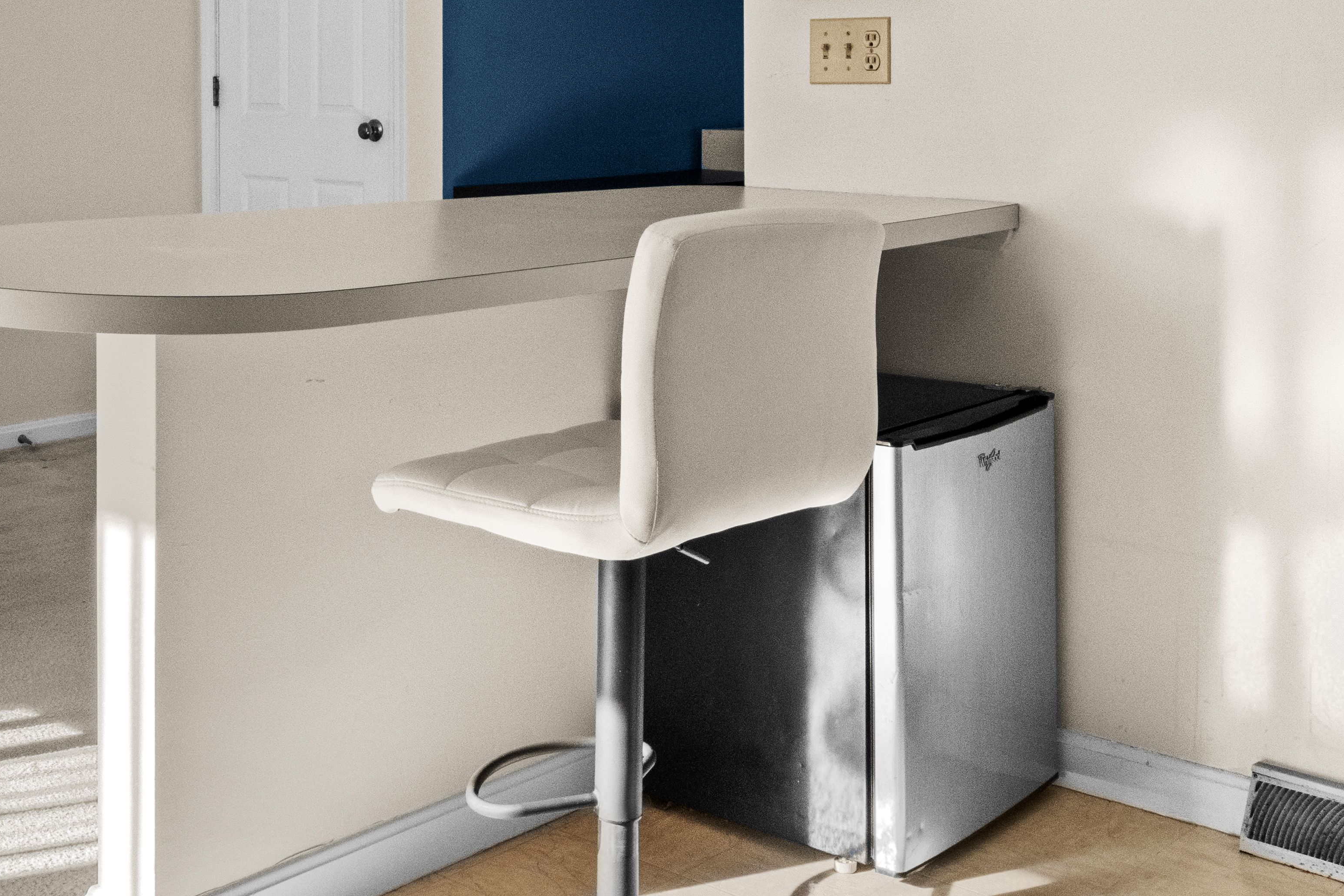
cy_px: 78
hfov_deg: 39.8
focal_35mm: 49
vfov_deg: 26.4
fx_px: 1841
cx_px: 500
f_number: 11
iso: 2500
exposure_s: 1/125
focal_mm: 16.1
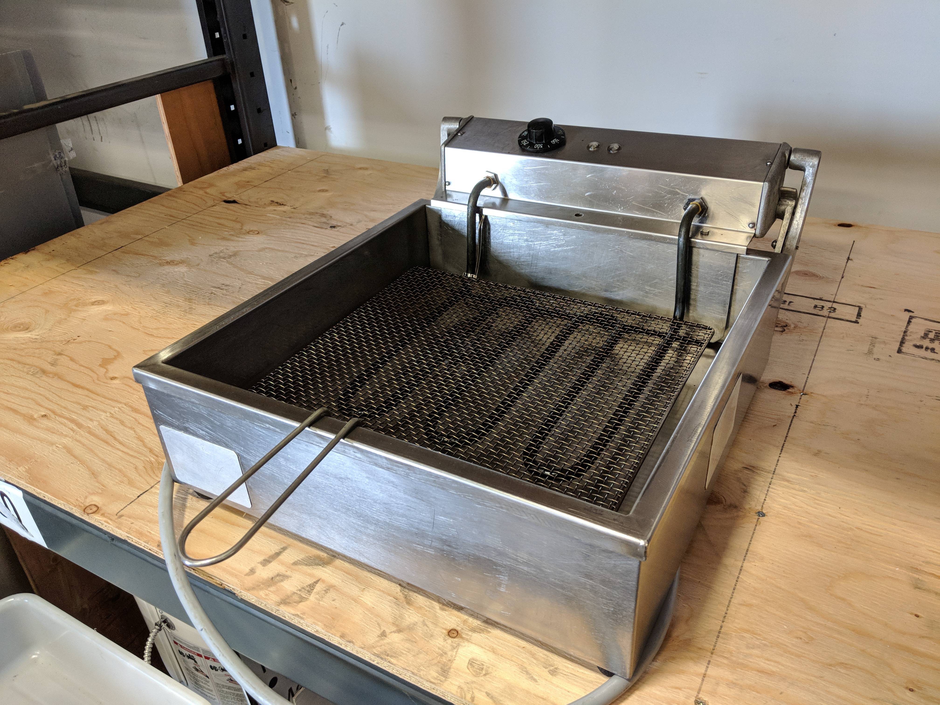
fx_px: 733
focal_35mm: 27
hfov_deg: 65.3
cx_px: 470
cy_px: 352
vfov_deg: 51.4
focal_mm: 4.44
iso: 297
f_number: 1.8
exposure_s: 1/120
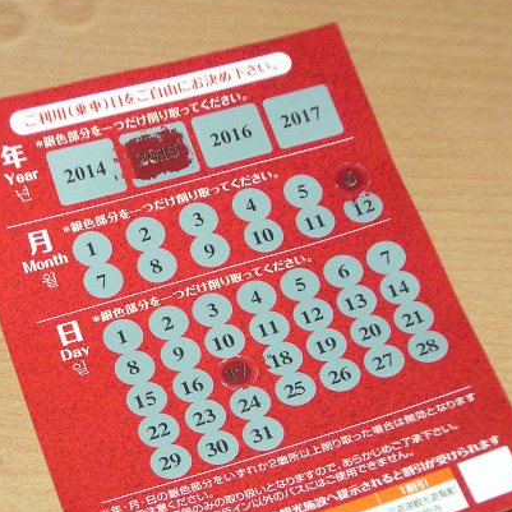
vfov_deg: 9.3
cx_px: 222
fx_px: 3146
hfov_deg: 9.3
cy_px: 352
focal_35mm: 188
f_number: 3.2
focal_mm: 18.5
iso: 200
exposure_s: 1/250
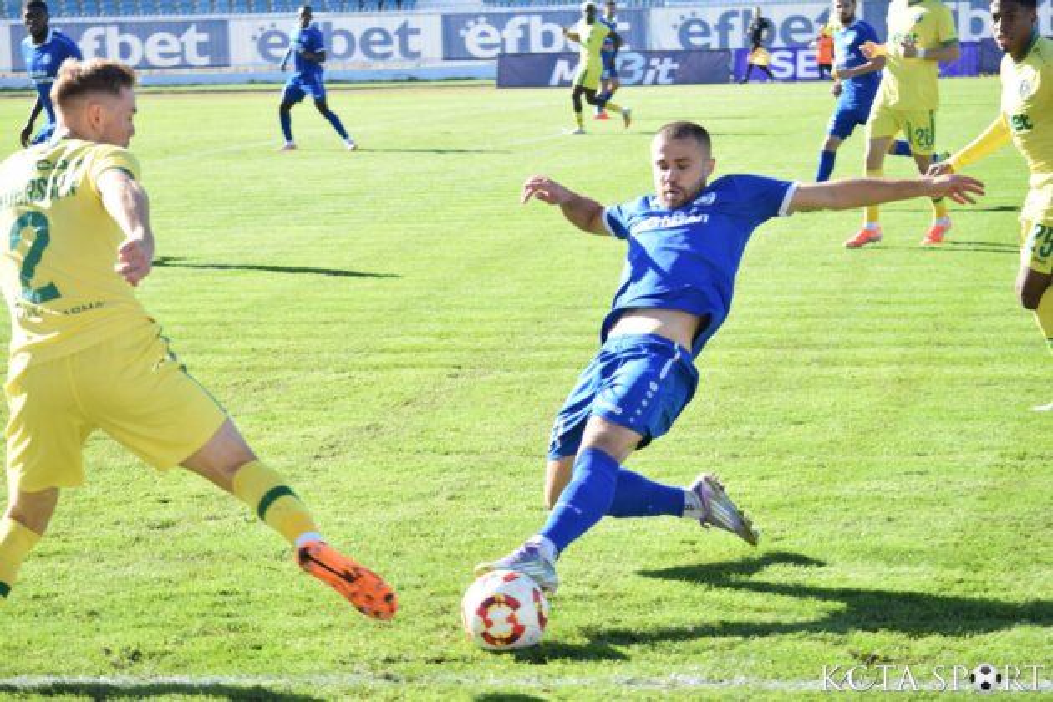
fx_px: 3159
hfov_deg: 18.9
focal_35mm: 108
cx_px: 526
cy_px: 351
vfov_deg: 12.7
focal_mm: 72
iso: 400
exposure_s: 1/800
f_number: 4.5
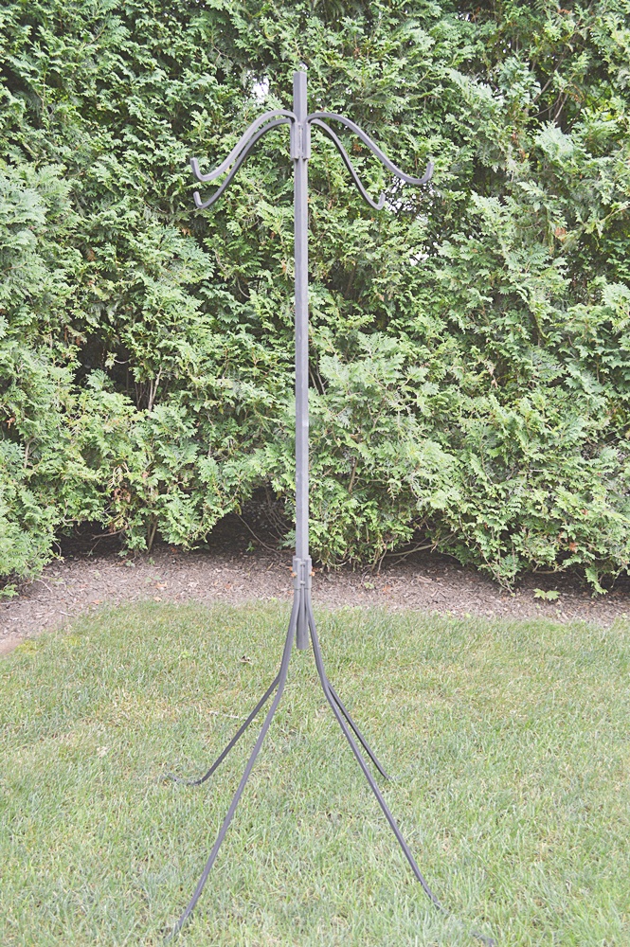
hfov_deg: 39.9
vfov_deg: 57.3
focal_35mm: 33
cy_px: 474
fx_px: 868
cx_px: 315
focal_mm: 22
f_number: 5.6
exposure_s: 1/125
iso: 400
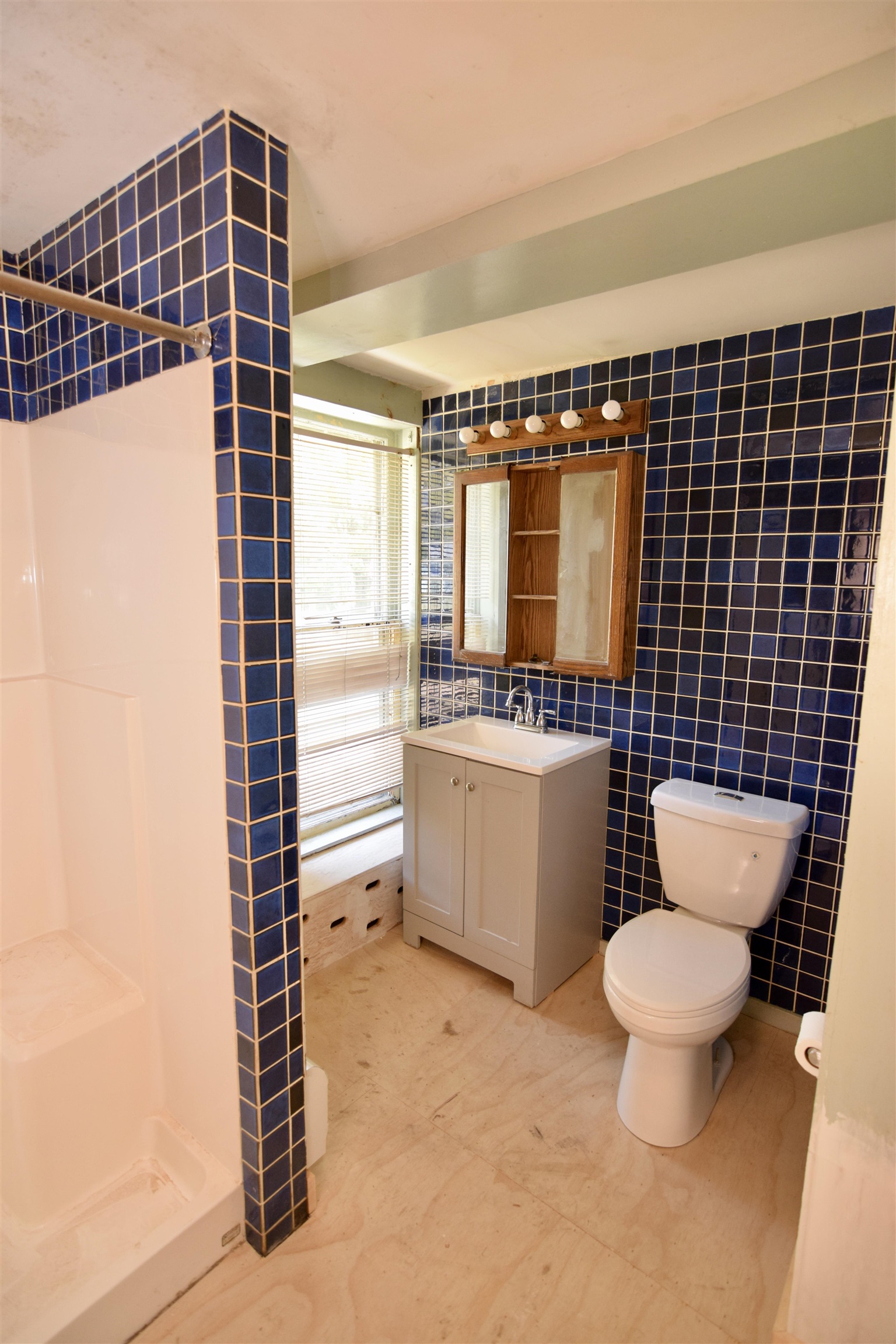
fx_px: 616
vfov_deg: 95.0
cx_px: 448
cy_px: 672
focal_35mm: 16
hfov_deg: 72.1
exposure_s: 1/60
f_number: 3.2
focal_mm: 11
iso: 800
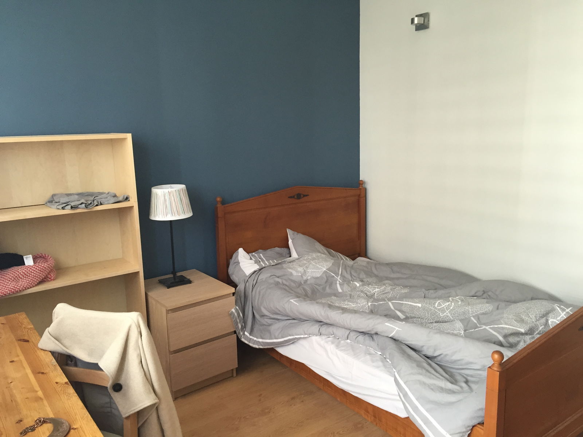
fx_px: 488
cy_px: 218
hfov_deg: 61.7
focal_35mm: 29
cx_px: 292
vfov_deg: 48.2
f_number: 2.2
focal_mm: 4.15
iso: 100
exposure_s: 1/30
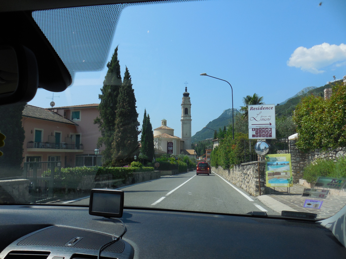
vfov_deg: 53.1
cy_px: 130
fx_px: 260
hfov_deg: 67.3
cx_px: 173
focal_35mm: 26
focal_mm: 4.6
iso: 125
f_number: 3.5
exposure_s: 1/1250
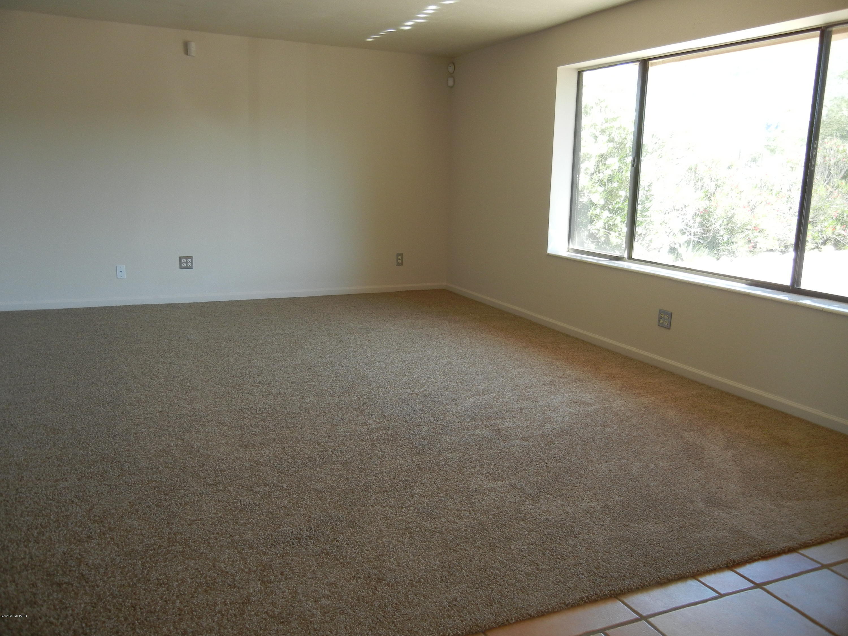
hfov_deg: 60.0
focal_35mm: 30
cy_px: 318
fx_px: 735
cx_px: 424
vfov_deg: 46.8
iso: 160
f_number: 3.5
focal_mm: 5.4
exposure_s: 1/69.3
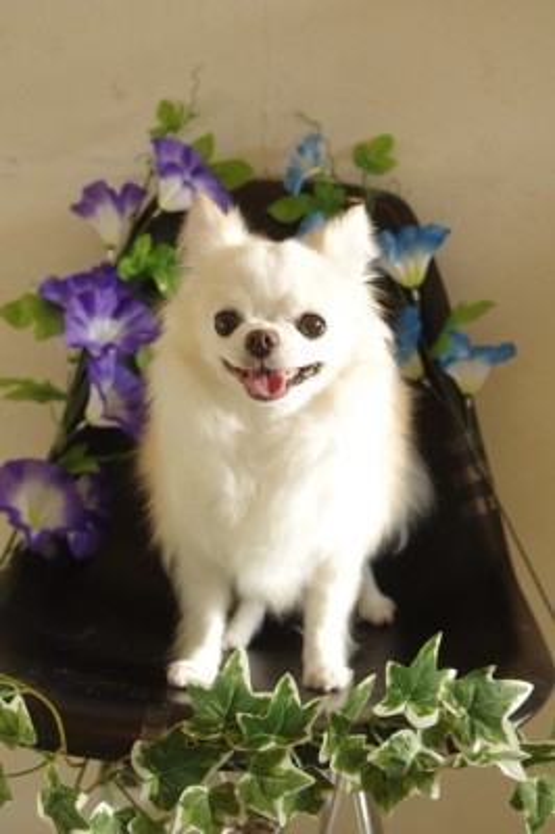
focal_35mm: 57
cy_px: 417
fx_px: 1320
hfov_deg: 23.7
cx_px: 278
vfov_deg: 35.1
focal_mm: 38
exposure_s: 1/80
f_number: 5
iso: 200
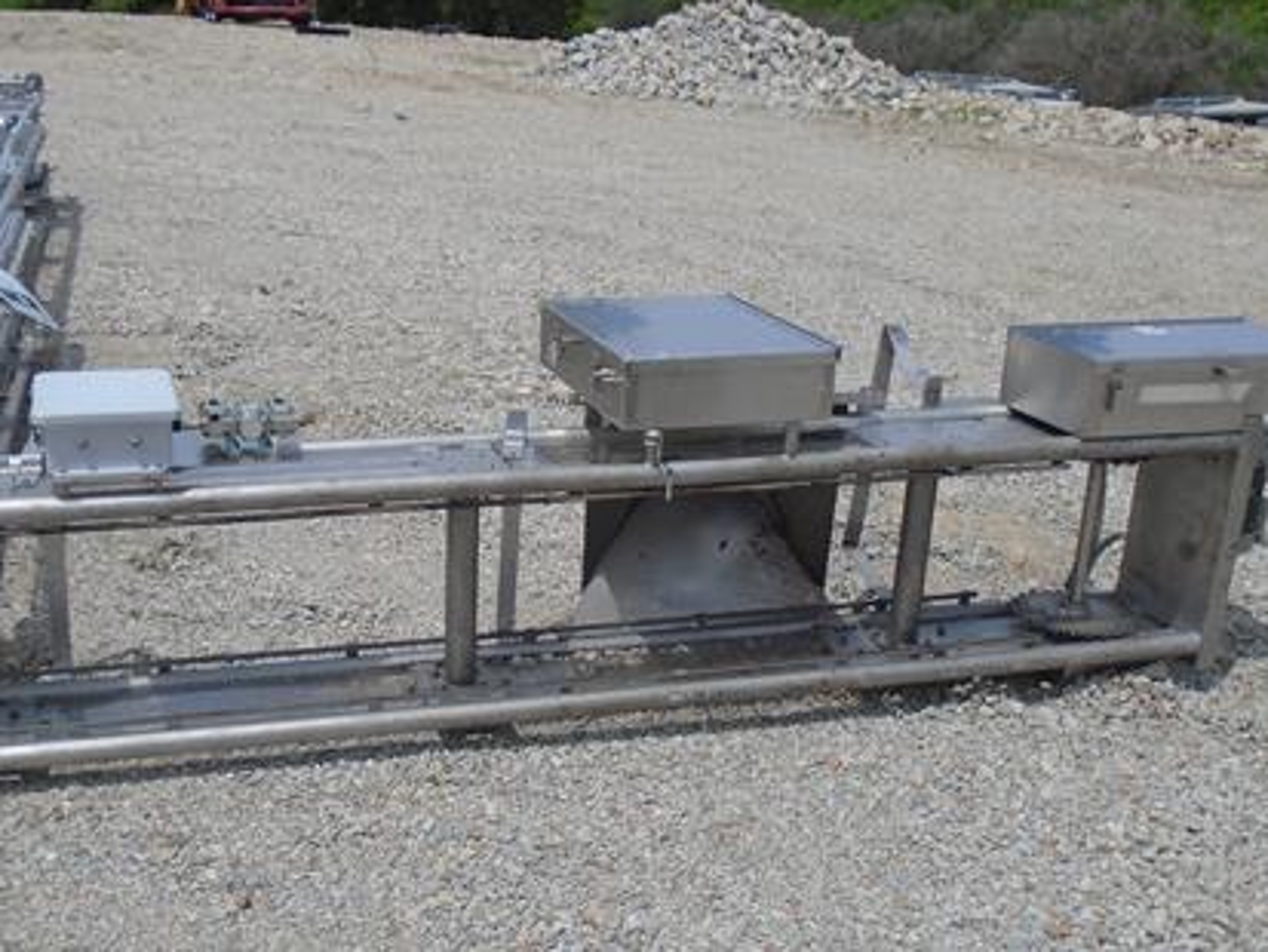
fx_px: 1539
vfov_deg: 34.3
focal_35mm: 42
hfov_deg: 44.3
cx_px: 459
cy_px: 544
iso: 100
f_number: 8
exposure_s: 1/400
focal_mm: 4.6
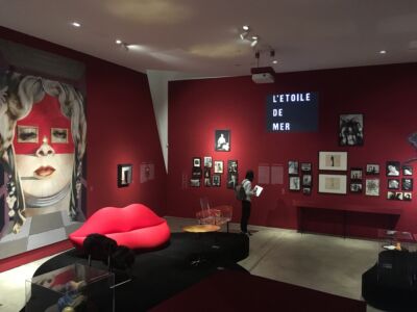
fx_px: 349
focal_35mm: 29
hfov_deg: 61.7
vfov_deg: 48.2
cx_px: 208
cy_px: 156
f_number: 2.2
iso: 320
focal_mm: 4.15
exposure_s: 1/17
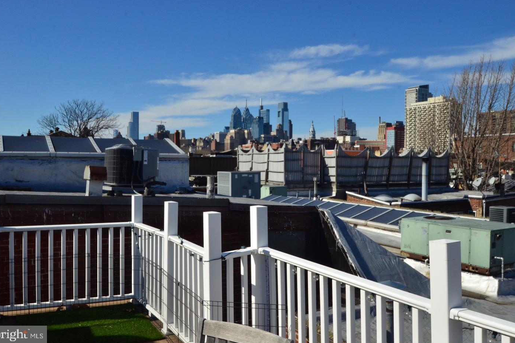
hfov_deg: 57.9
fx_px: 465
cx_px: 256
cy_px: 168
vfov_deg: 40.5
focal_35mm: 33
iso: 640
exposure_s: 1/800
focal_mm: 21
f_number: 14
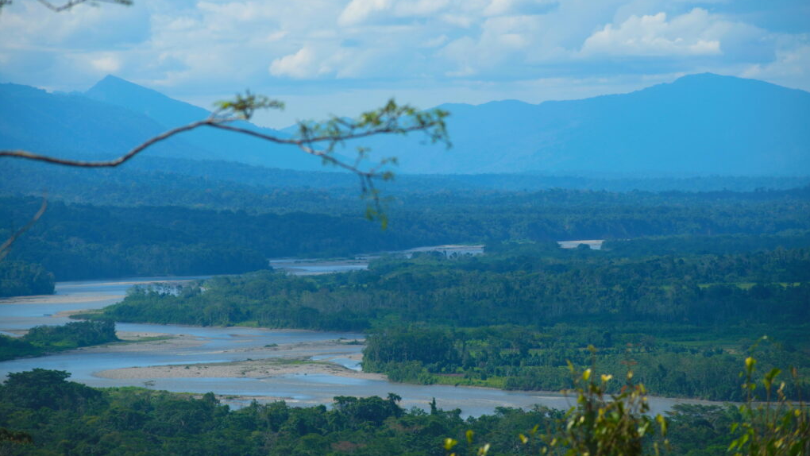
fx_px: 4403
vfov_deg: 5.9
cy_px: 191
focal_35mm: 205
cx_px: 405
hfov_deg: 10.5
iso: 100
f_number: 6.3
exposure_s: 1/800
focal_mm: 130
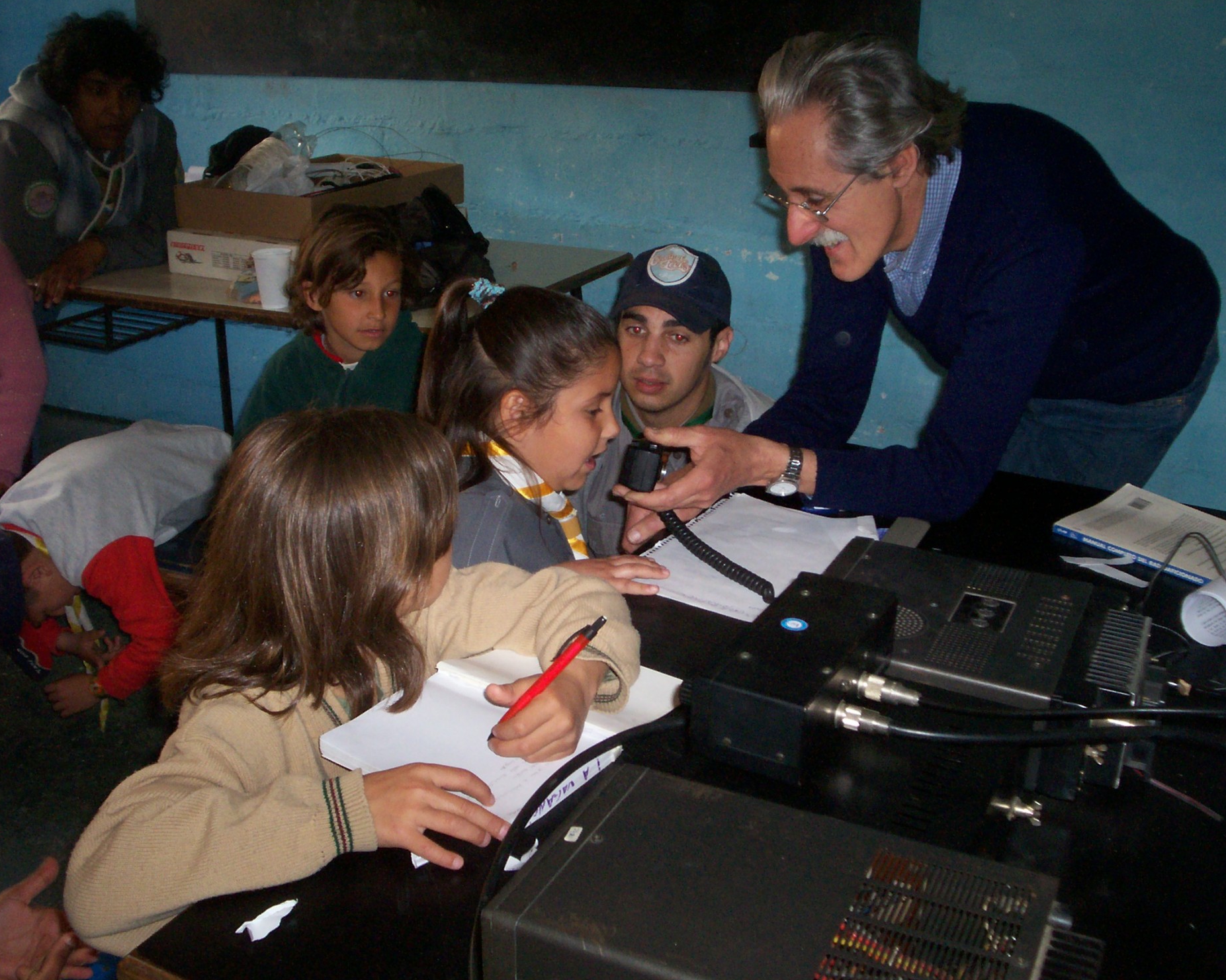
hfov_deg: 47.9
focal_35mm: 38
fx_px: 1379
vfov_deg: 39.2
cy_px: 492
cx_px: 659
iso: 140
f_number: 4.5
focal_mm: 5.9
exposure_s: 1/64
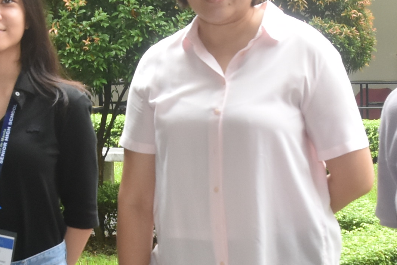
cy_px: 309
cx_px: 197
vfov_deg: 10.6
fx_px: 1401
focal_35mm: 127
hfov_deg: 16.1
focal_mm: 20
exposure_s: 1/30
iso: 640
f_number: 6.3
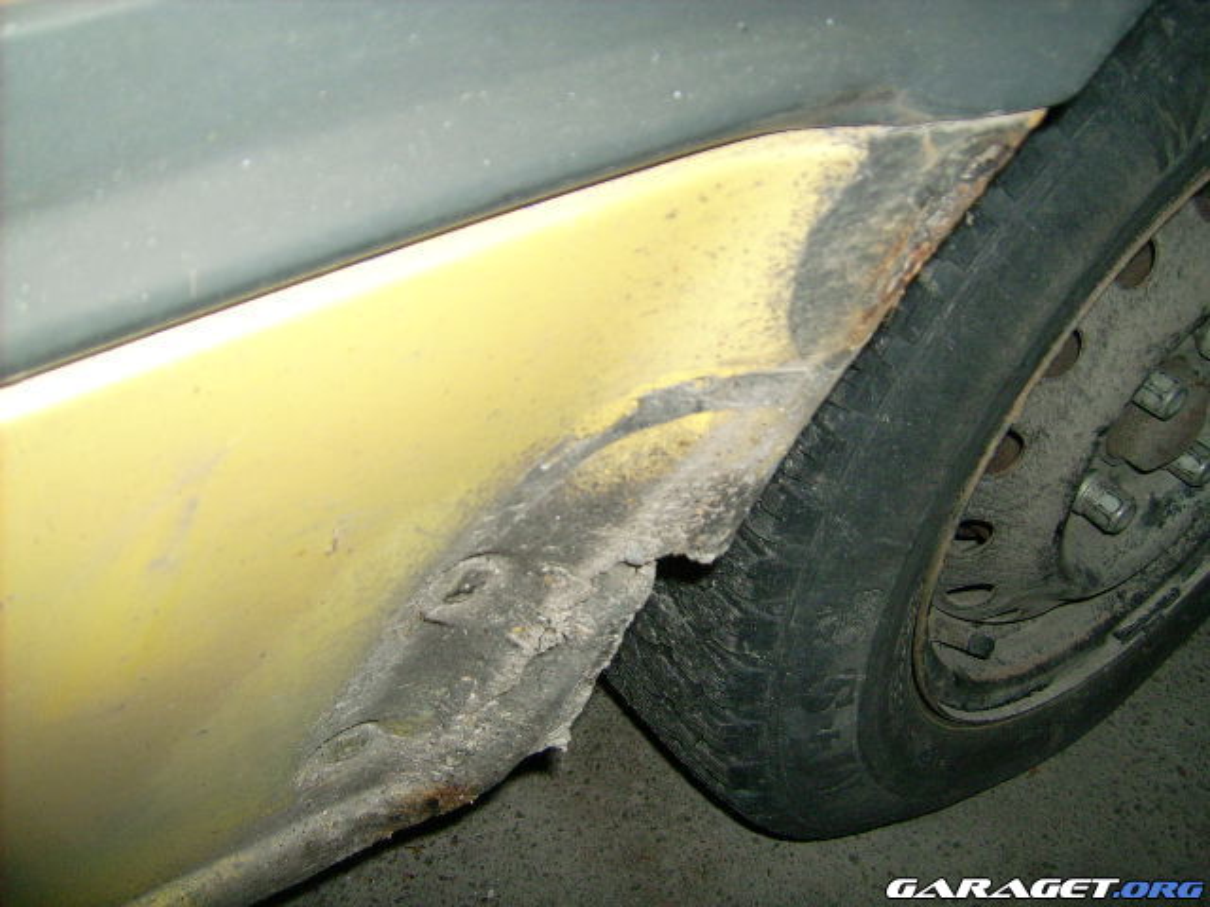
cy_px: 454
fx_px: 1223
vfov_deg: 40.7
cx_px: 605
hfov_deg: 52.6
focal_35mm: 35
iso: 100
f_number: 2.8
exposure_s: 1/60
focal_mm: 5.95
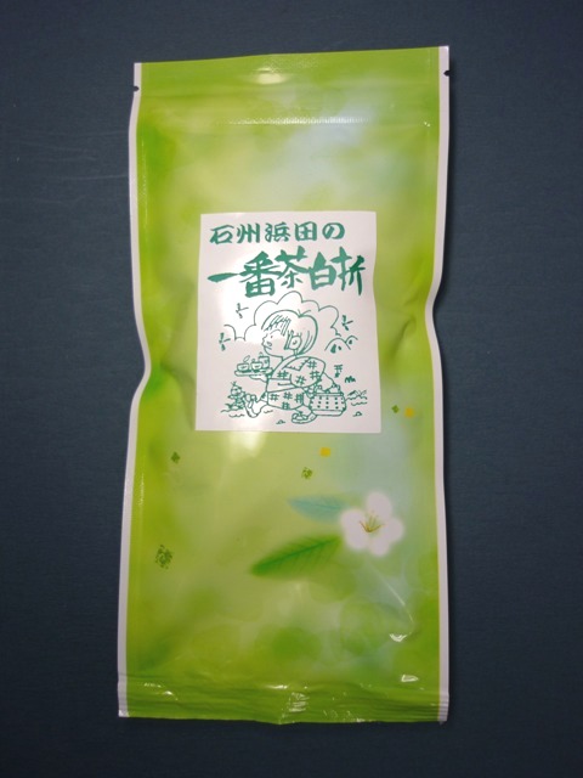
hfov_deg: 42.9
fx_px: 741
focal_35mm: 33
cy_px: 389
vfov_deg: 55.4
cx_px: 292
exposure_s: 1/50
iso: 80
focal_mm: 5.5
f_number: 2.8
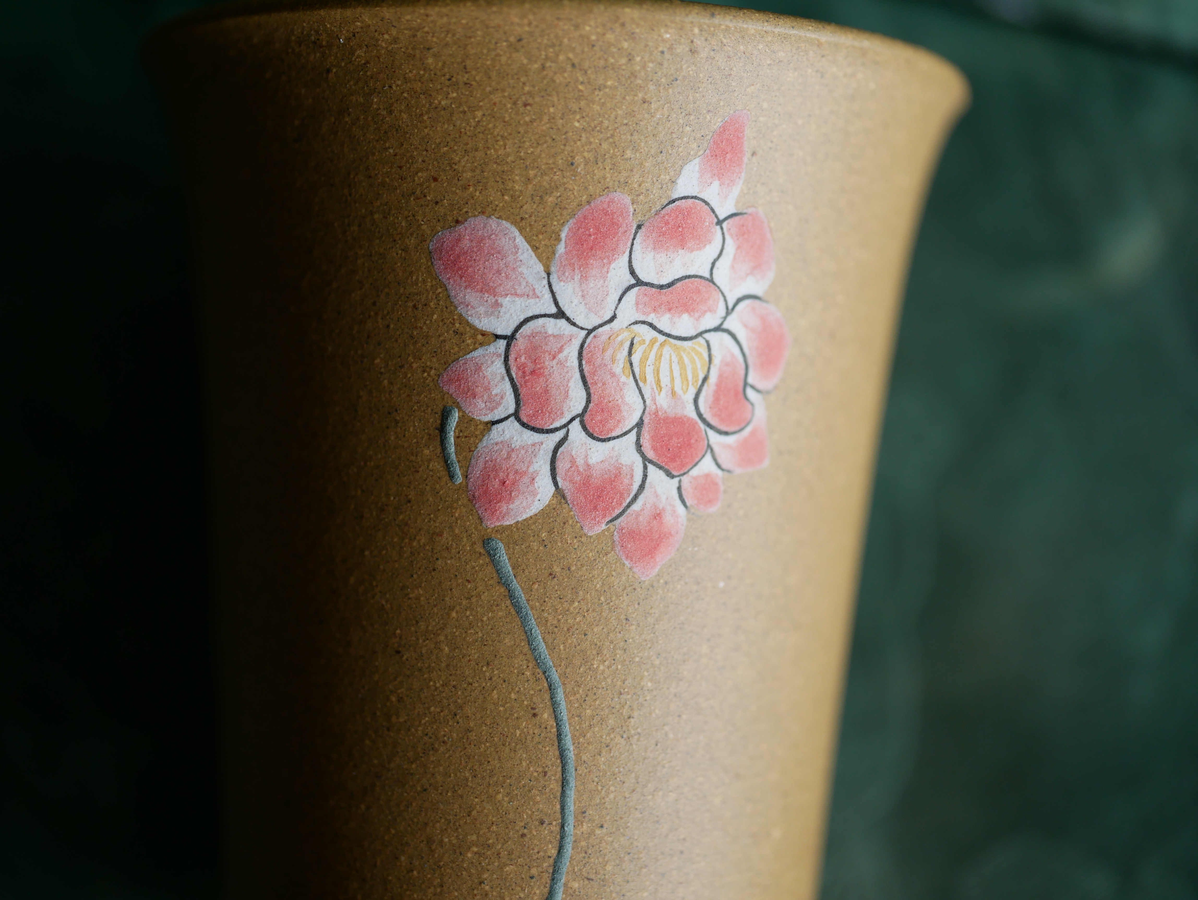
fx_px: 3116
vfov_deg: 16.4
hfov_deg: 21.8
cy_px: 450
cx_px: 599
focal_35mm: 90
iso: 200
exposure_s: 1/125
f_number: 2.8
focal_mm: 45
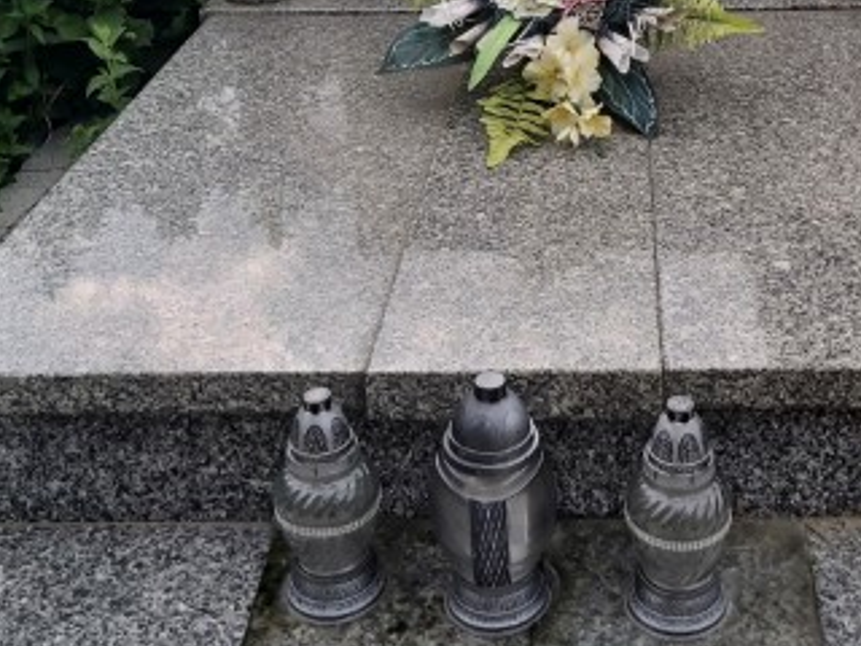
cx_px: 592
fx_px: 1293
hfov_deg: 36.3
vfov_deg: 27.3
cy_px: 100
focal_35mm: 52
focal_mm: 3.92
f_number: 1.7
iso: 64
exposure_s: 1/1053
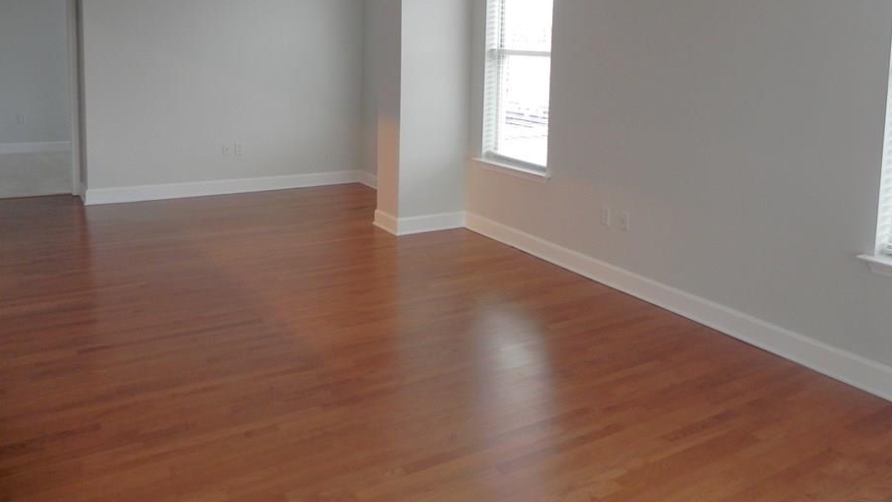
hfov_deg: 60.8
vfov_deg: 36.1
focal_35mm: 32
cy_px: 147
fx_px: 757
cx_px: 497
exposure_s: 1/30
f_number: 2.8
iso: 188
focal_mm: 4.6
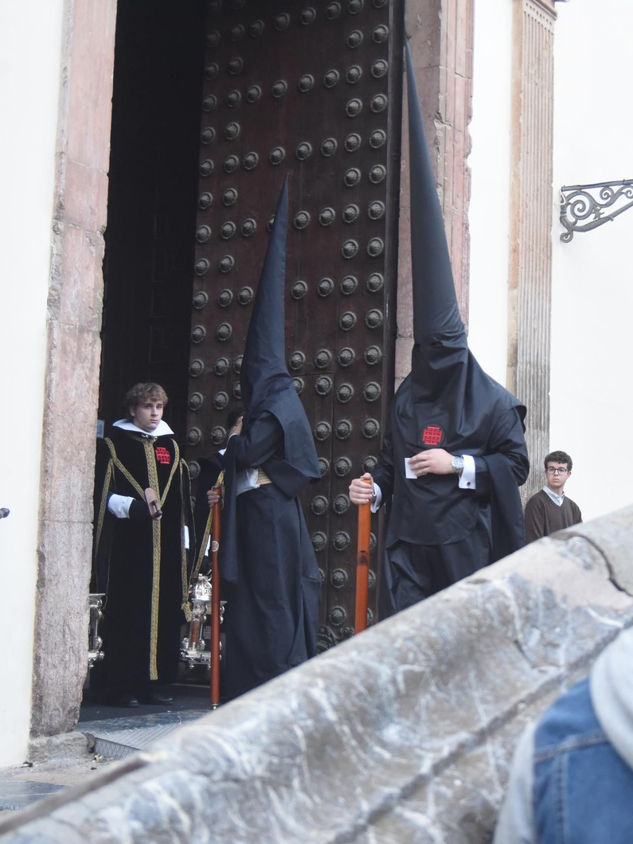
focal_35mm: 61
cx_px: 439
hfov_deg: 23.9
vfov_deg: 31.7
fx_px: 1487
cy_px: 421
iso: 3200
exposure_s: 1/125
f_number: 6.3
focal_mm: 42
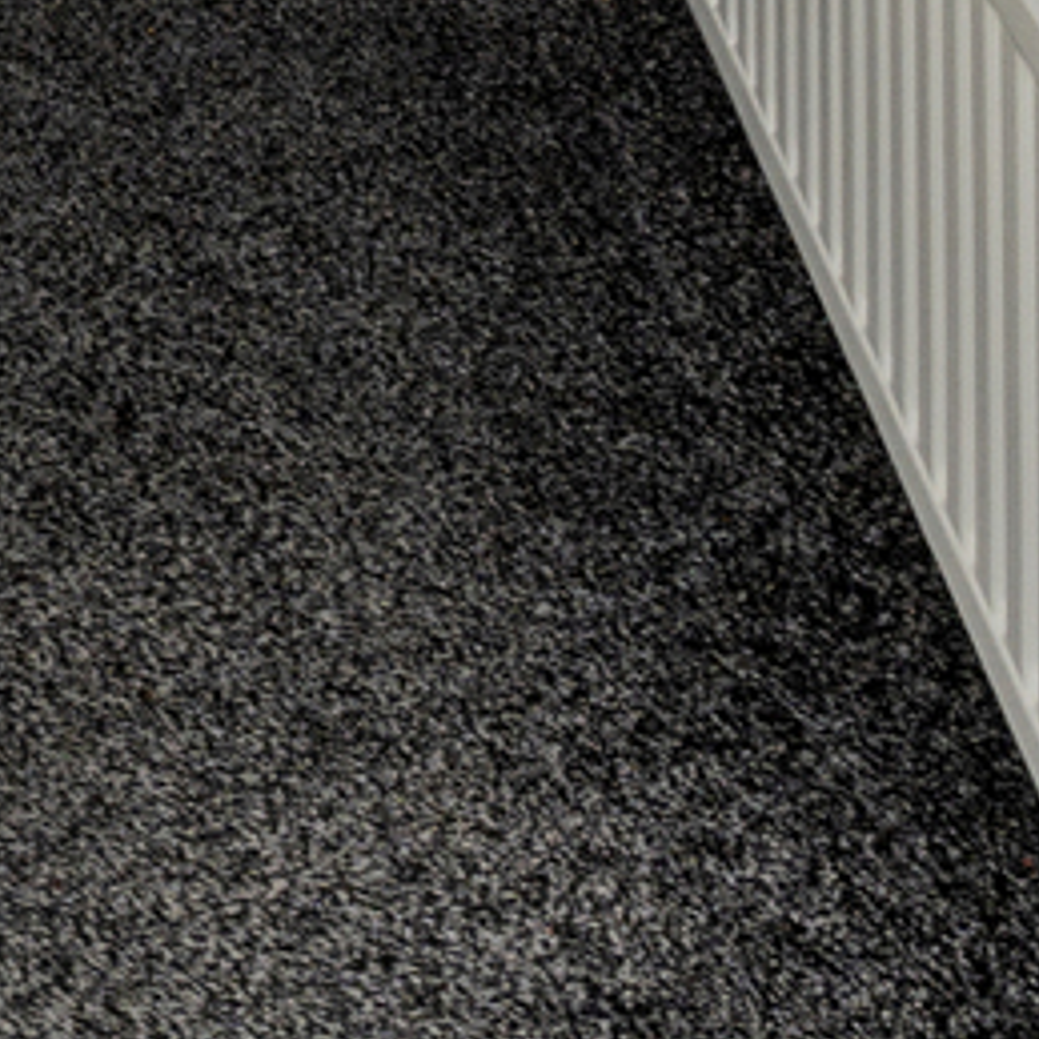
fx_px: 4550
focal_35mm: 134
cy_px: -1934
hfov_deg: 8.6
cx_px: -2760
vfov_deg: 10.1
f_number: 11
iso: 250
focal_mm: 17
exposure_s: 1/8
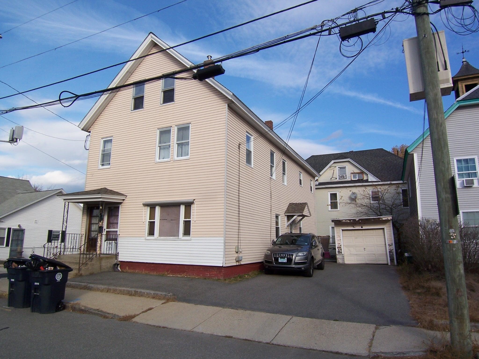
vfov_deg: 58.9
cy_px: 180
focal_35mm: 23
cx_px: 240
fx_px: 318
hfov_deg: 73.9
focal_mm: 3.8
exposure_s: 1/250
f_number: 5.6
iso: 64
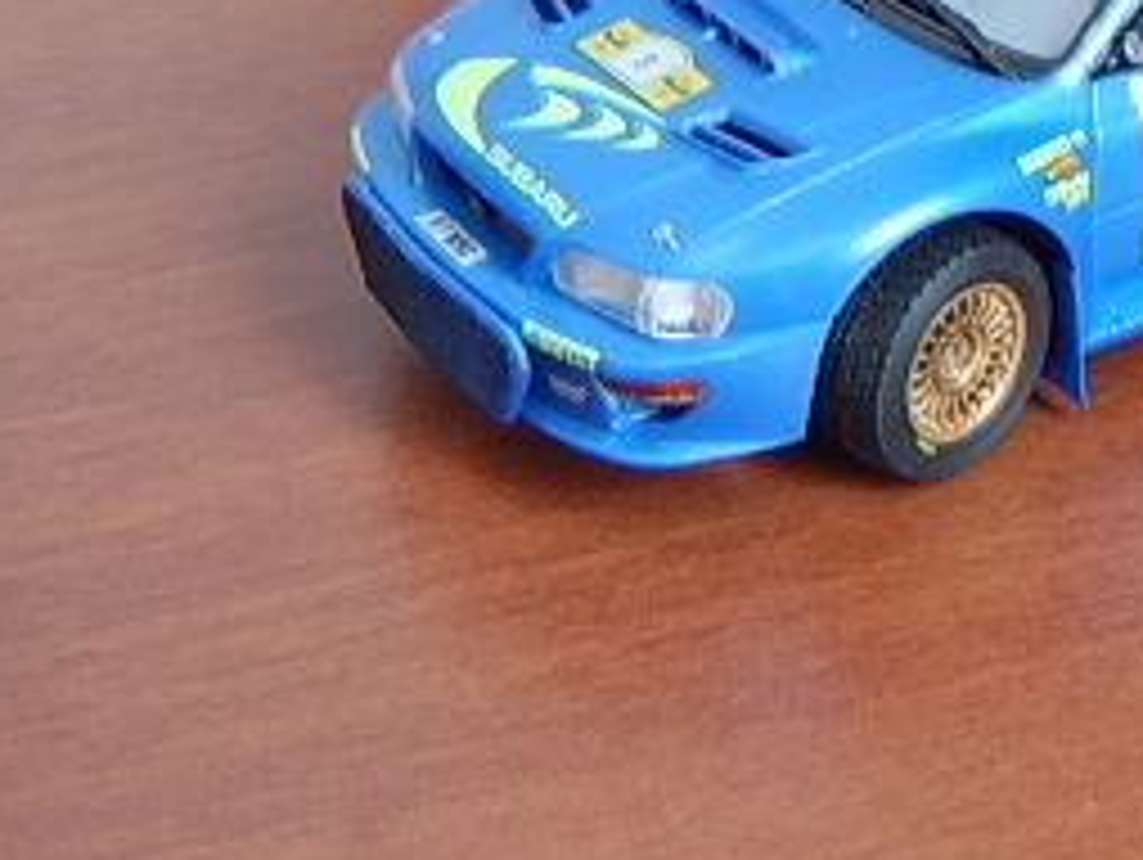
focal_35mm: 78
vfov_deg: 18.4
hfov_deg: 24.1
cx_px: 1098
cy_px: -23
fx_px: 2578
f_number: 2.7
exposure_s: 1/12
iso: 100
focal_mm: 8.13
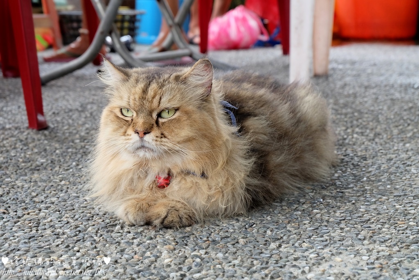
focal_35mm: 75
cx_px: 210
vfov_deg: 18.2
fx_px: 873
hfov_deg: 27.0
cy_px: 140
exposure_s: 1/90
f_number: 8
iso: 800
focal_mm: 50
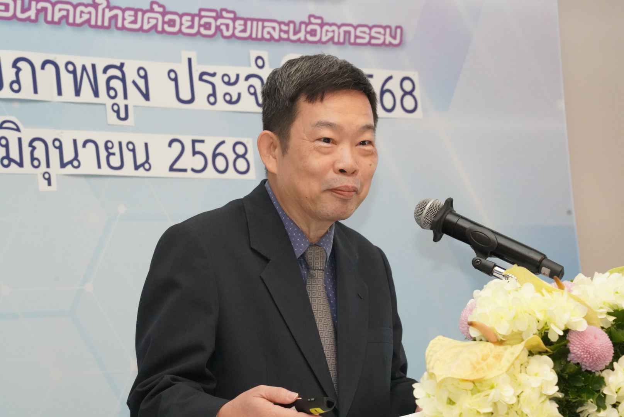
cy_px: 208
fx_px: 2203
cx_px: 312
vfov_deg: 10.8
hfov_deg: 16.1
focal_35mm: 127
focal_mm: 127
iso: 12800
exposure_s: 1/125
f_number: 10
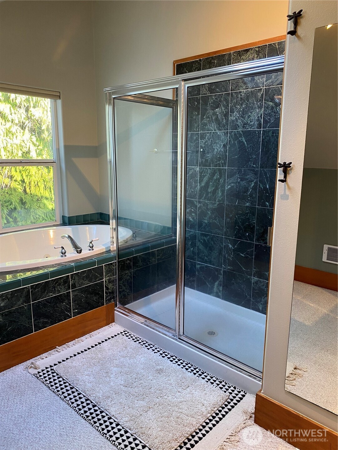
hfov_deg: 53.1
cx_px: 169
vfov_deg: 67.3
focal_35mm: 26
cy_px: 225
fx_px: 338
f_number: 1.8
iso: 125
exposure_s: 1/60
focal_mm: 4.25
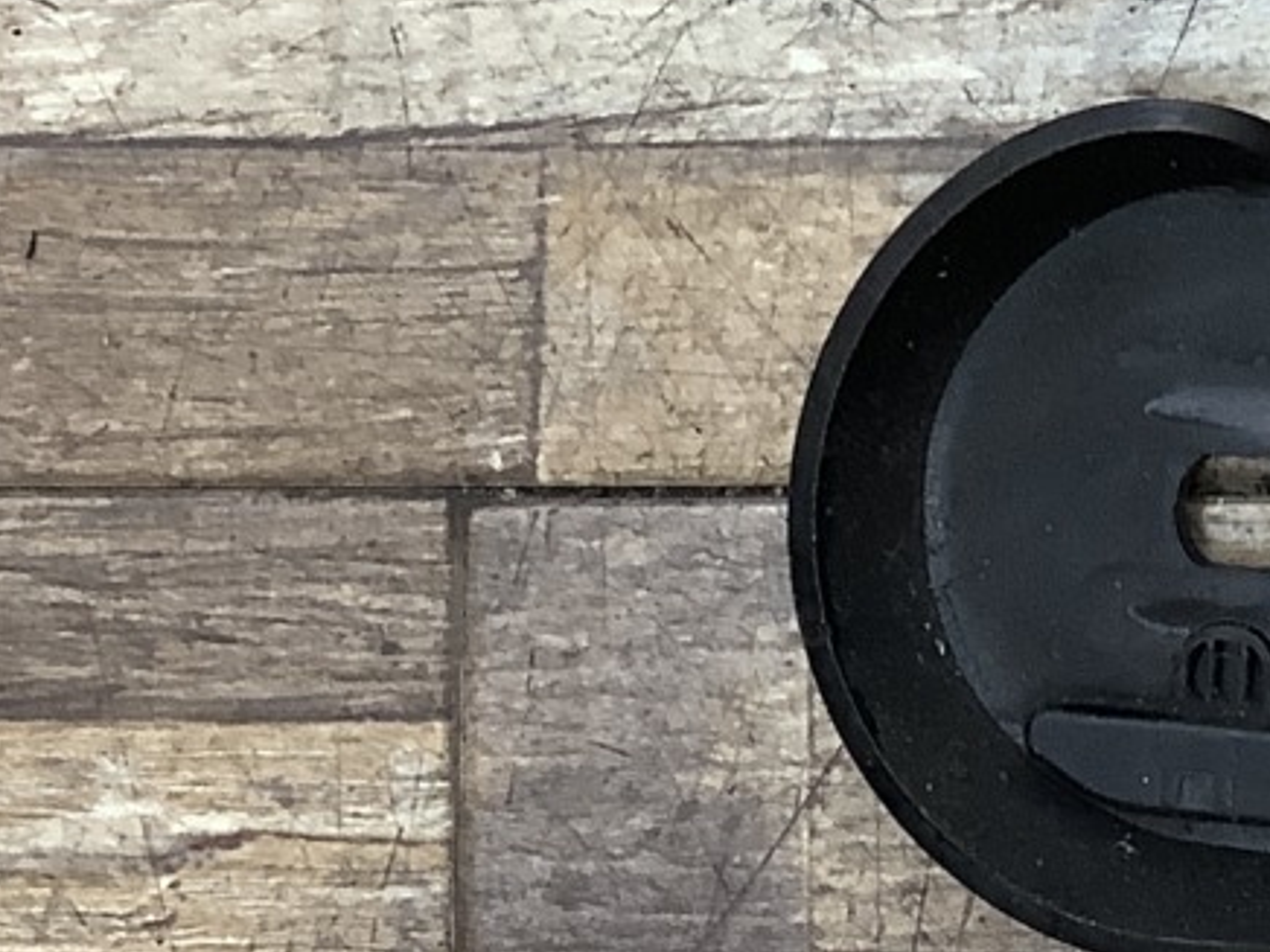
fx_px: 4293
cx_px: 1780
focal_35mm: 117
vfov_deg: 12.5
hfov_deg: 15.7
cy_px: 31
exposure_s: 1/60
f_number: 2.4
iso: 160
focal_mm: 3.3
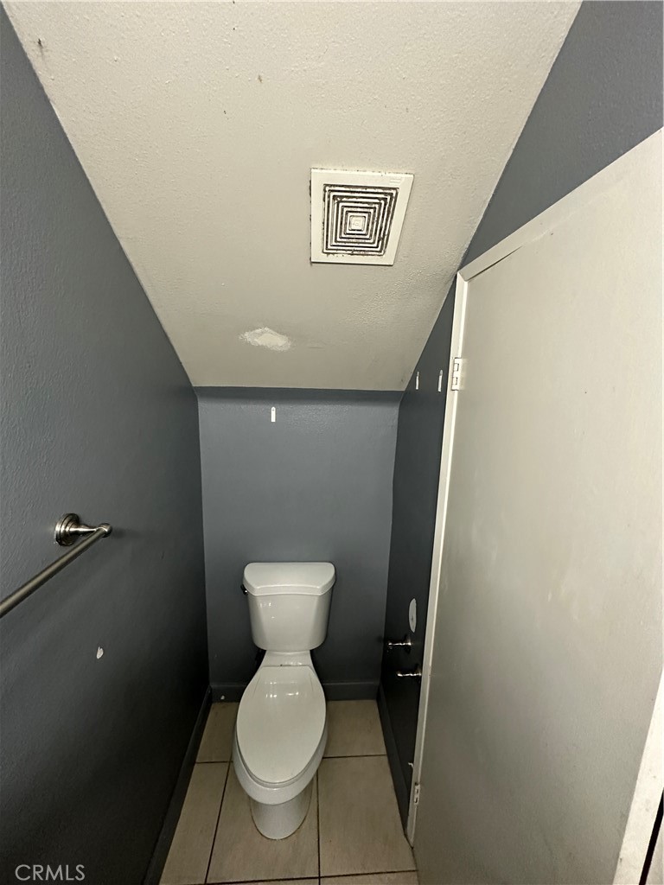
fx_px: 358
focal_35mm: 14
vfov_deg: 102.1
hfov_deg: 85.7
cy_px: 442
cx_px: 332
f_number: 2.2
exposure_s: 1/60
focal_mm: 2.22
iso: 500
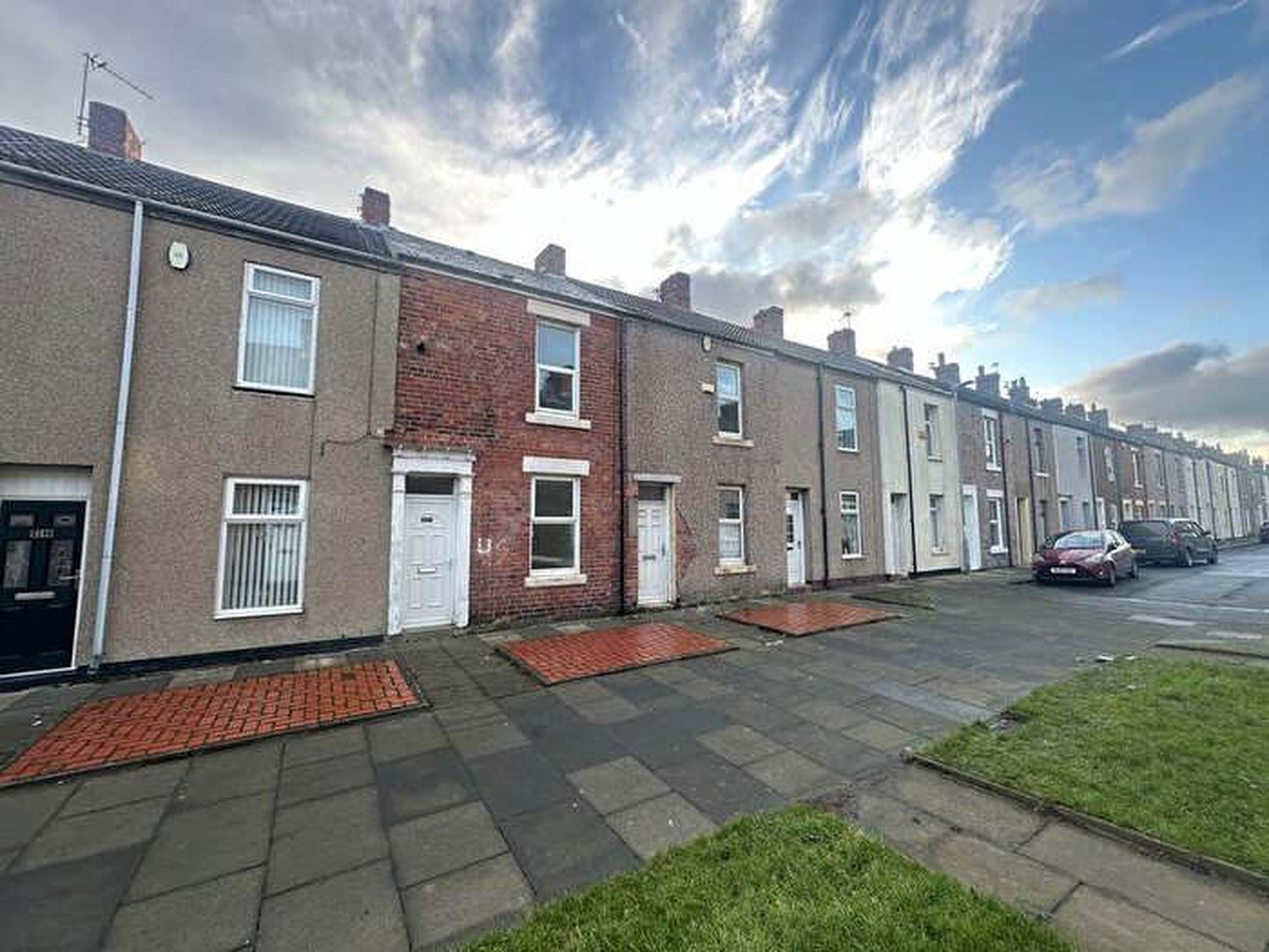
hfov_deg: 102.1
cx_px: 634
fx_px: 513
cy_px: 476
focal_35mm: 14
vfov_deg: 85.7
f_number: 2.2
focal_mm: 2.22
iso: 40
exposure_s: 1/127
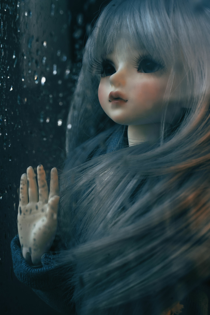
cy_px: 158
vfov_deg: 48.4
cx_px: 105
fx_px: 350
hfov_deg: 33.4
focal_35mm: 40
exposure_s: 1/40
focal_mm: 40
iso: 500
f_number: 10
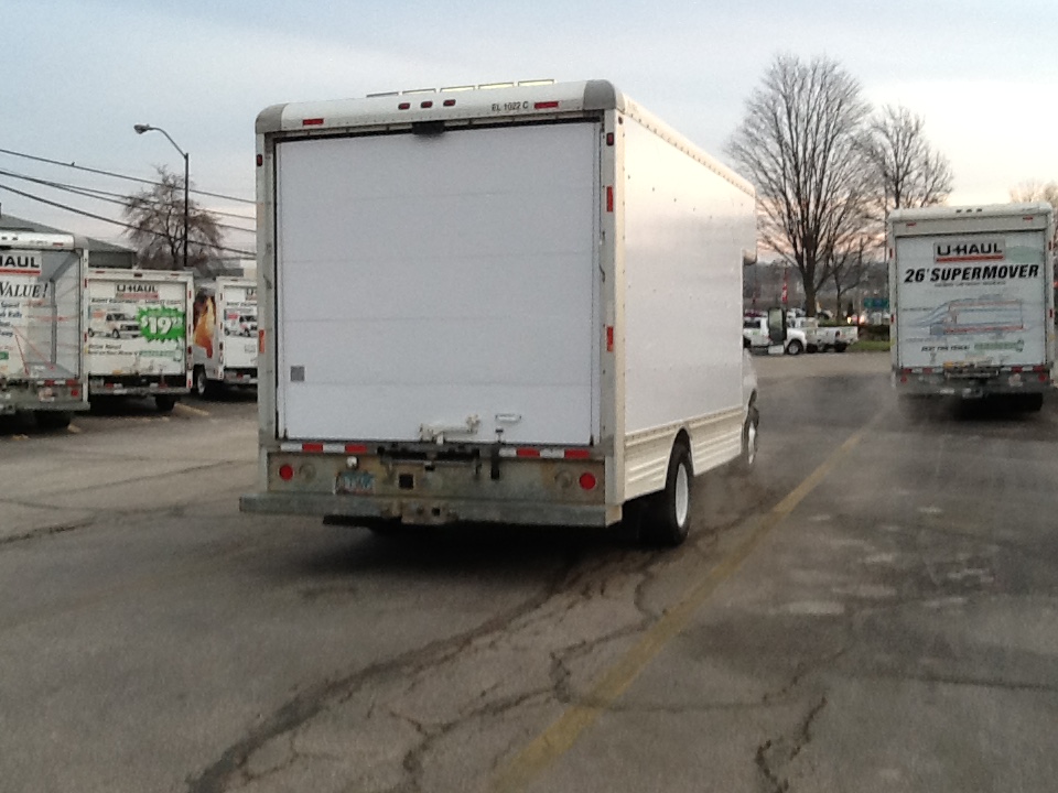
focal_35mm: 44
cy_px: 396
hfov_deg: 42.9
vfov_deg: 32.9
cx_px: 529
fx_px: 1345
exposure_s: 1/60
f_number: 2.4
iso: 40
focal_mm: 2.03
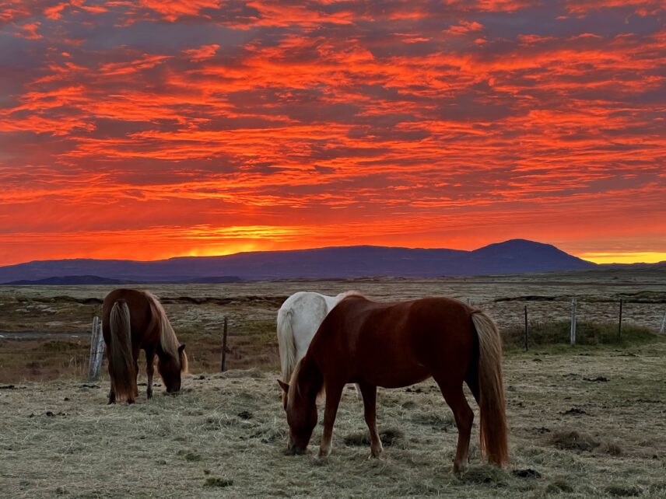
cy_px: 250
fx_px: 1481
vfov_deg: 19.1
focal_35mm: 77
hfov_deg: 25.3
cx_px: 333
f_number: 2.8
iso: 200
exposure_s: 1/74
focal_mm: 9
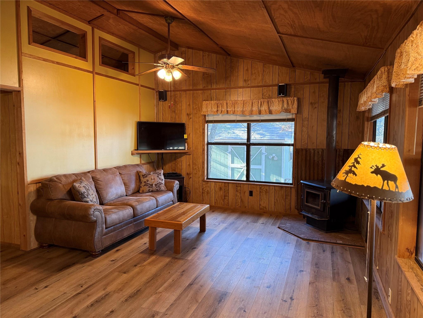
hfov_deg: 71.6
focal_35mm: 24
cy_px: 159
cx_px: 212
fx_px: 293
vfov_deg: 56.8
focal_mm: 6.76
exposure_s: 1/60
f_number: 1.78
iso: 400
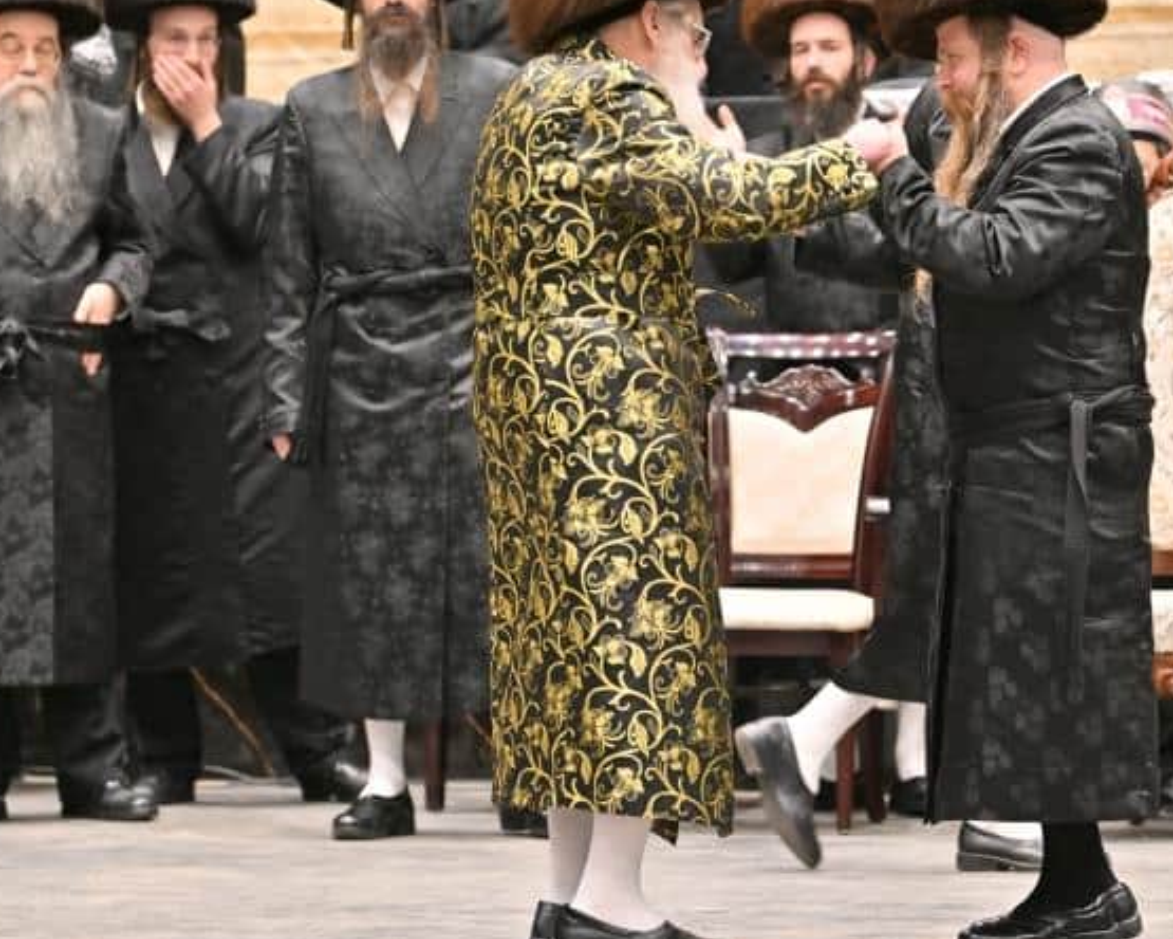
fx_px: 8124
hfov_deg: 8.3
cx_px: 814
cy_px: 339
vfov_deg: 6.6
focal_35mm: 234
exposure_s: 1/200
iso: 320
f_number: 2.8
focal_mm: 135
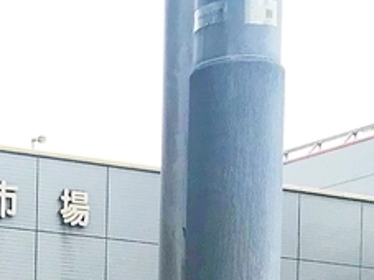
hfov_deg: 12.5
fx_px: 1598
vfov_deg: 9.1
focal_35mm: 148
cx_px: -242
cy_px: 637
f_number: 1.8
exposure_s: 1/847
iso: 20
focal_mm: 3.99
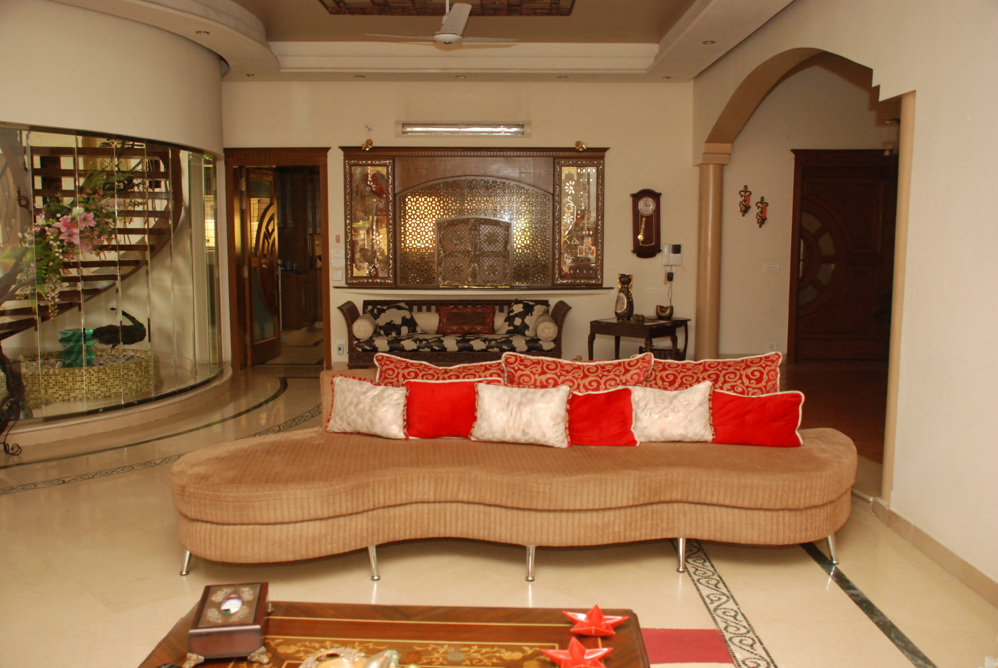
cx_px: 499
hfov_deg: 57.2
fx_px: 916
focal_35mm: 33
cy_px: 334
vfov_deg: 40.1
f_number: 3.8
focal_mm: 22
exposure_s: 1/50
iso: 800
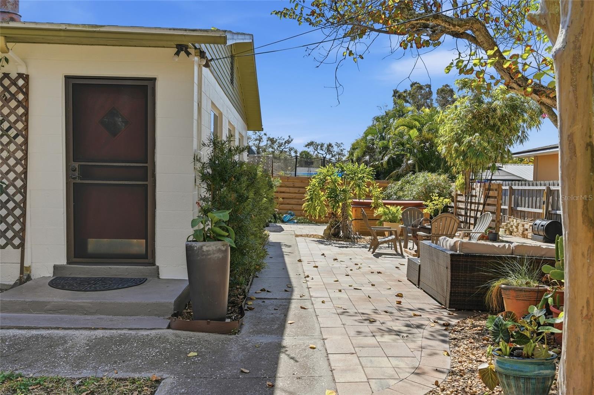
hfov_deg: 62.0
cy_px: 198
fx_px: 494
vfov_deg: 43.5
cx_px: 297
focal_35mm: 30
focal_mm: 30
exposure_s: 1/8000
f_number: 9
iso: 250
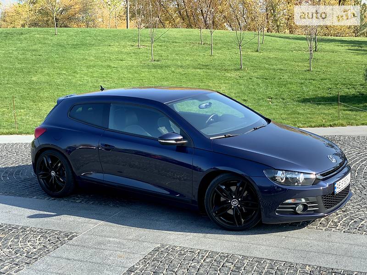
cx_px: 184
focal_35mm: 52
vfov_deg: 28.0
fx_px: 551
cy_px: 138
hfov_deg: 36.8
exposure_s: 1/227
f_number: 2.4
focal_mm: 6
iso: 16
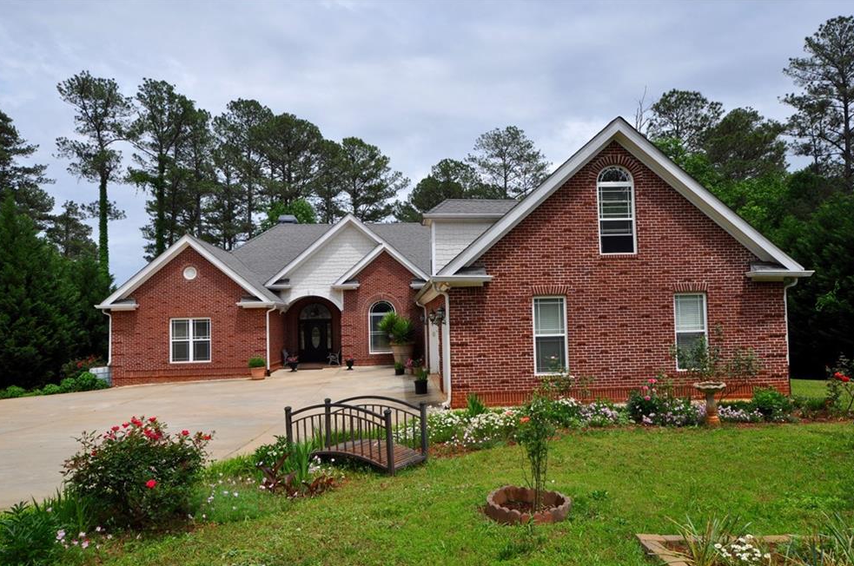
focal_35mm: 25
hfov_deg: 71.6
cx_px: 436
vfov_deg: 51.1
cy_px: 292
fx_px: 592
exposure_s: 1/400
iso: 200
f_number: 10
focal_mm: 16
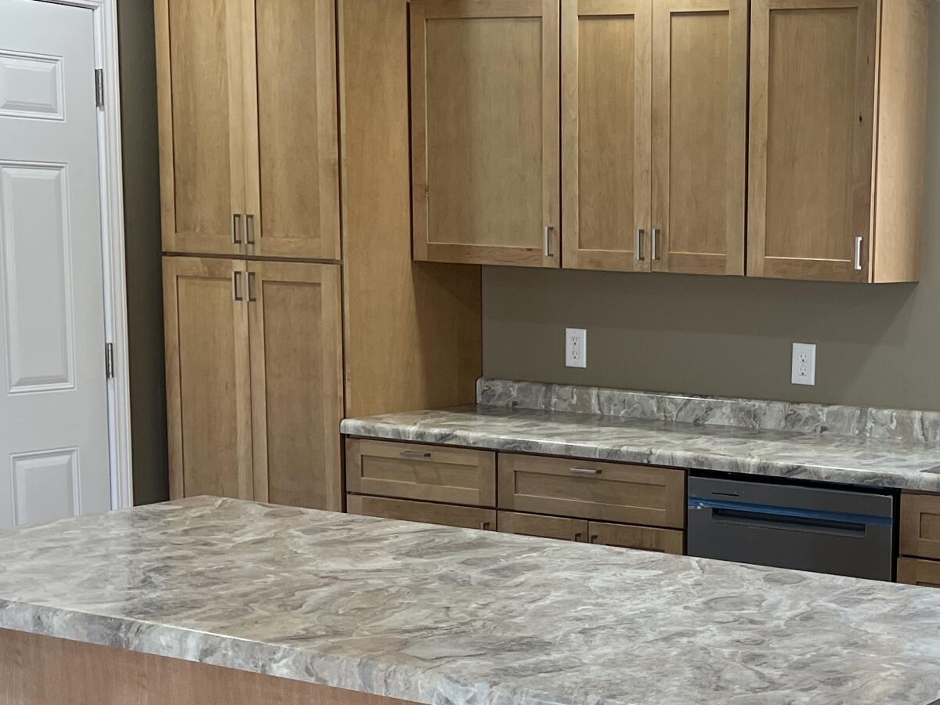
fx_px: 1765
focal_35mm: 65
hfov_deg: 28.5
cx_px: 867
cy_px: 488
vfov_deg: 22.5
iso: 100
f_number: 1.5
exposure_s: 1/120
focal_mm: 5.7
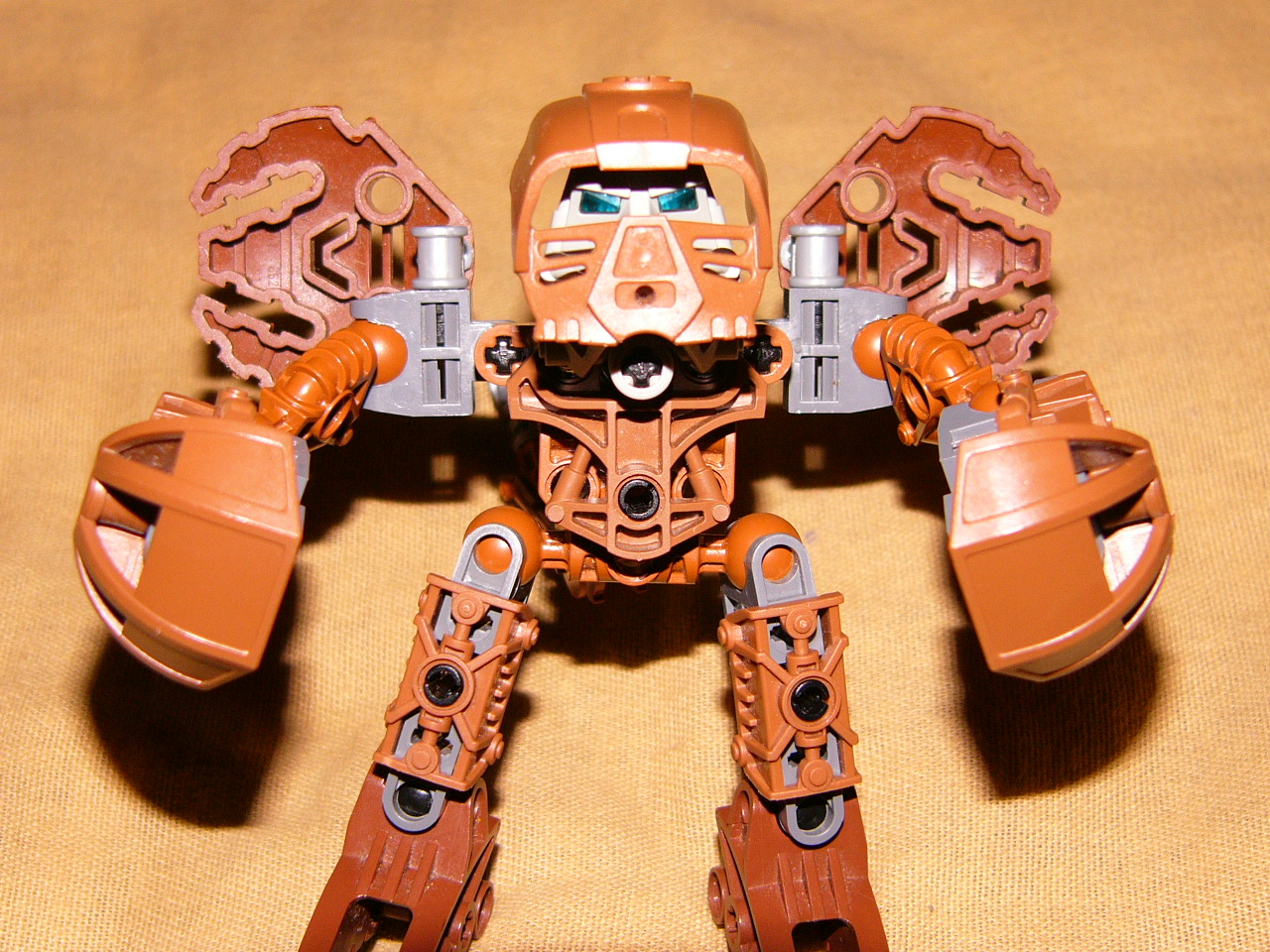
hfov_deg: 27.4
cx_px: 635
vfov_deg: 20.7
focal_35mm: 71
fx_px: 2605
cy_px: 476
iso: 100
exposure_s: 1/100
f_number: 2.8
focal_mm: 11.9
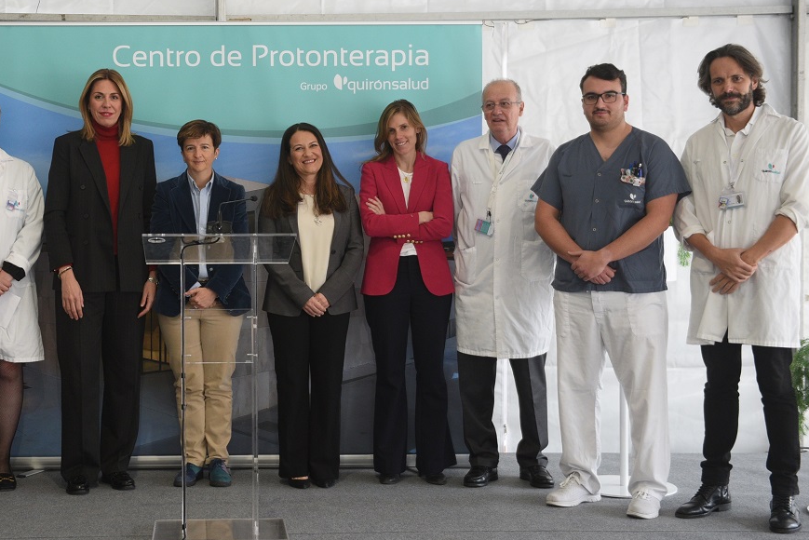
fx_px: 1416
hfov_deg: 31.5
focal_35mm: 63
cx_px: 236
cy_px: 206
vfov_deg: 21.5
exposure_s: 1/320
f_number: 2.8
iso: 800
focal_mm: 38
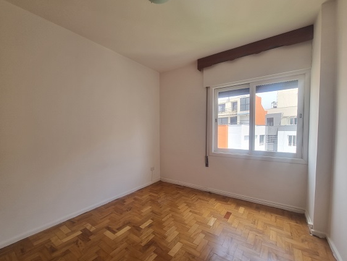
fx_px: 140
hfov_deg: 102.0
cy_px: 137
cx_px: 169
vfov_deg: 85.7
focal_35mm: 14
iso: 64
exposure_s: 1/120
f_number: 2.2
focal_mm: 2.2
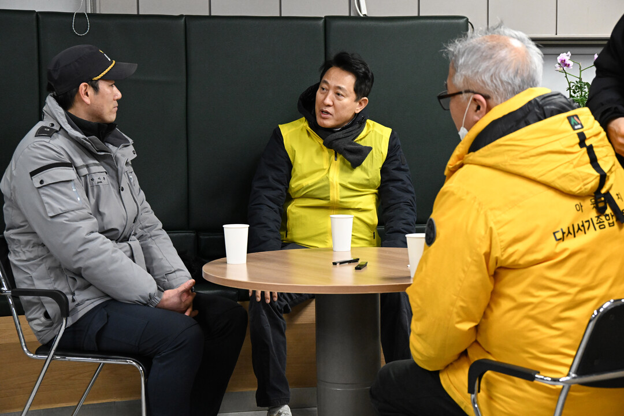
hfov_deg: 32.9
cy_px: 208
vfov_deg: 22.3
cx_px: 312
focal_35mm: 61
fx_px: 1057
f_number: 6
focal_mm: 61
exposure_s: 1/125
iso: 6400
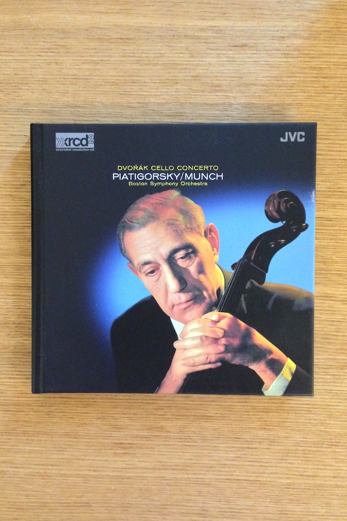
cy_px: 263
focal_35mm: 35
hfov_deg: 37.8
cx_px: 167
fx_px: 506
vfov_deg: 54.4
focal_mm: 4.12
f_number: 2.4
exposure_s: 1/15
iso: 800
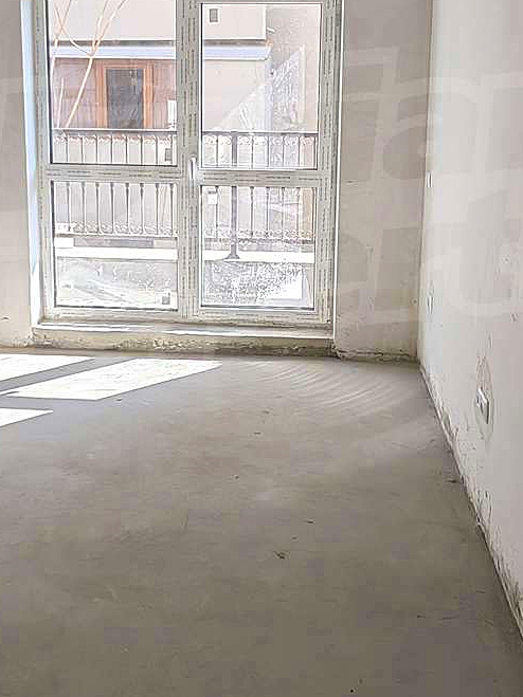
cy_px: 224
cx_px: 237
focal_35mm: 41
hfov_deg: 35.1
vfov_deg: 45.0
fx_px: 826
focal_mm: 1.68
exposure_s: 1/100
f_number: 2.2
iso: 64
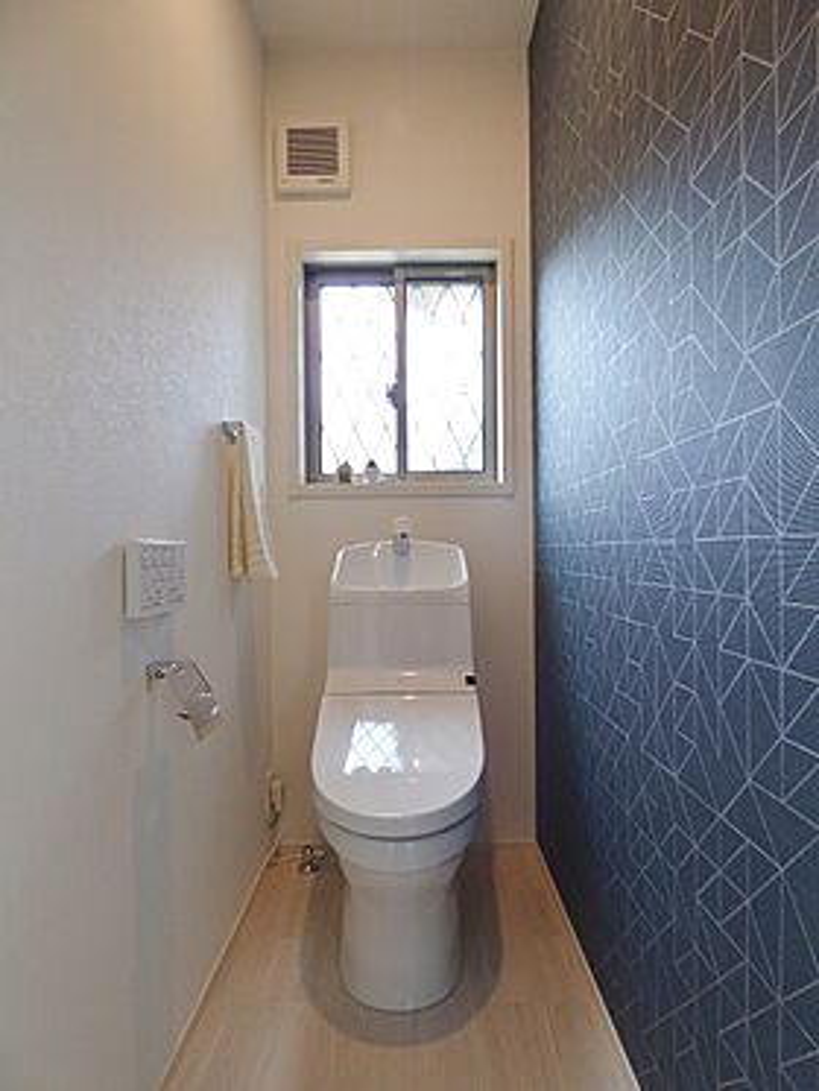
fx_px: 631
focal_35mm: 20
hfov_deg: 66.0
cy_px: 546
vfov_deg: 81.7
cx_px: 410
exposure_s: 1/40
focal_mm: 3.58
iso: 100
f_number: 2.8
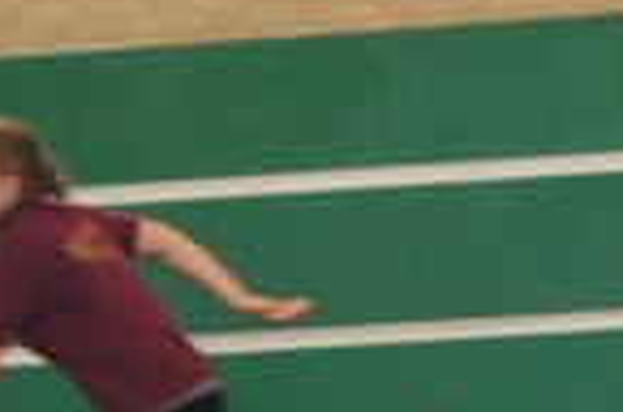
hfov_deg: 6.6
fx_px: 5387
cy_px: 348
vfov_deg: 4.4
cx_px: 593
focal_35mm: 312
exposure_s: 1/80
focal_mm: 50
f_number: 5.6
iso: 800
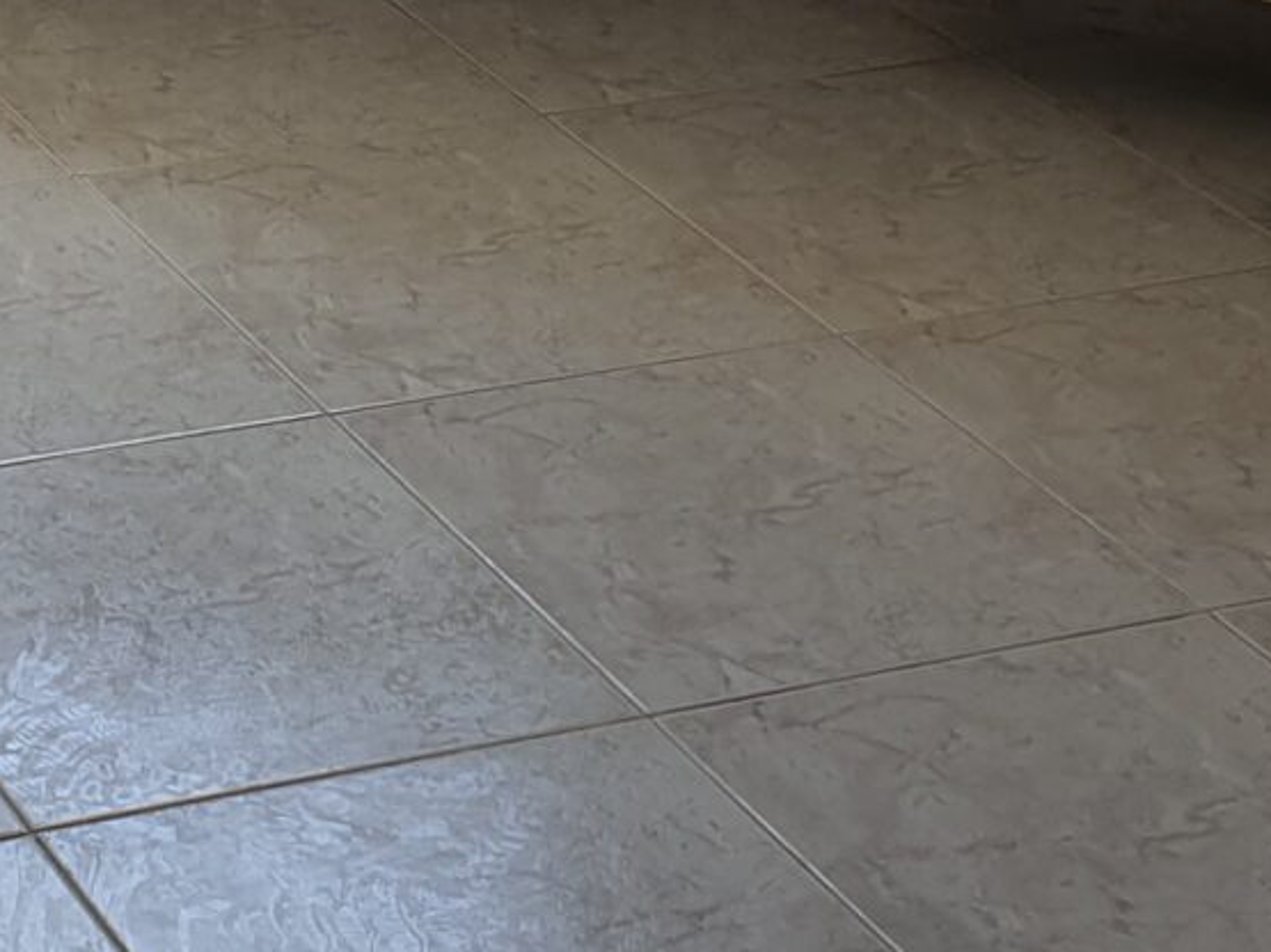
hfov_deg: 15.7
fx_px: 4405
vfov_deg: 11.4
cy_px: -787
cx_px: -350
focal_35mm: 120
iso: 50
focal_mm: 4.3
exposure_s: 1/186
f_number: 2.4
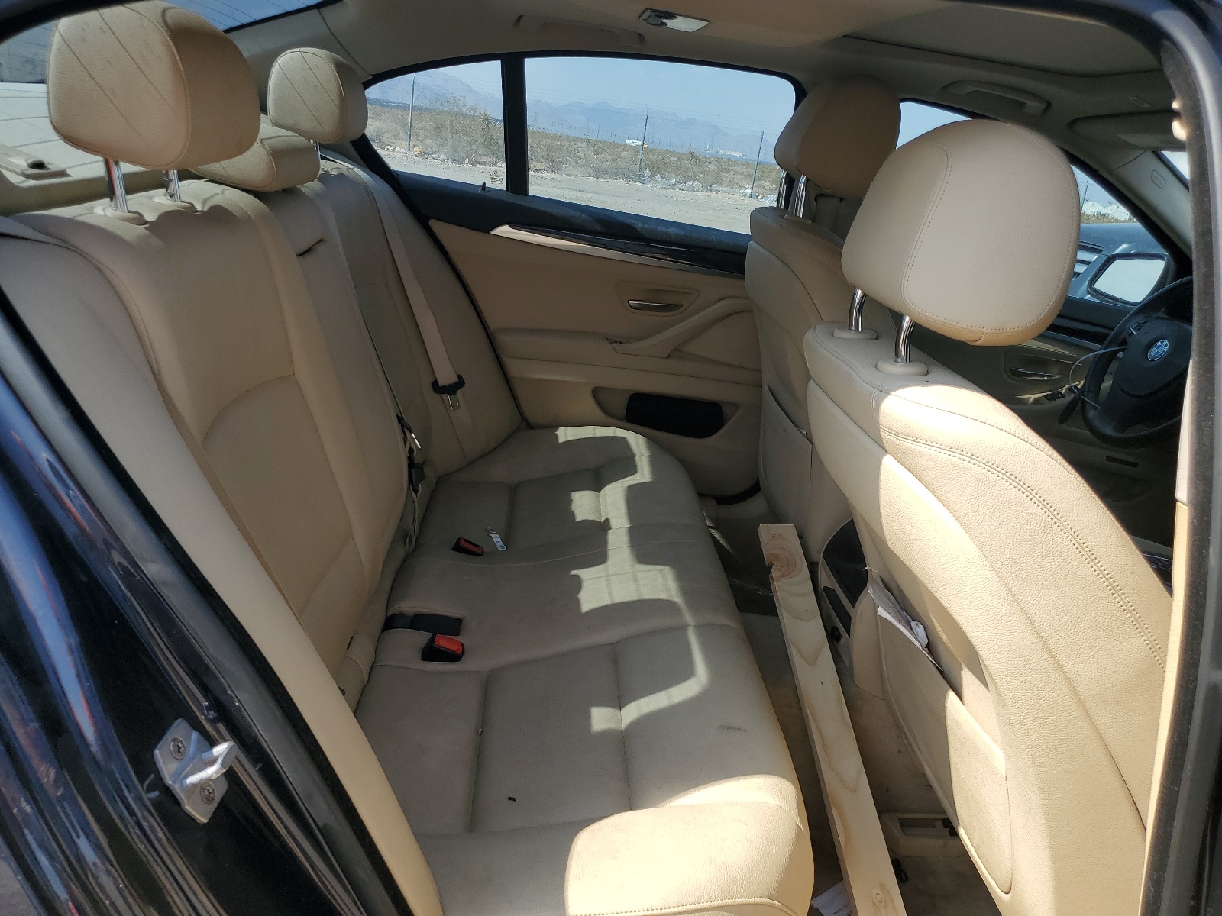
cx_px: 611
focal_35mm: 26
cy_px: 458
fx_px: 918
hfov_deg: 67.3
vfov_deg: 53.1
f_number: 1.5
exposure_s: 1/1429
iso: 50
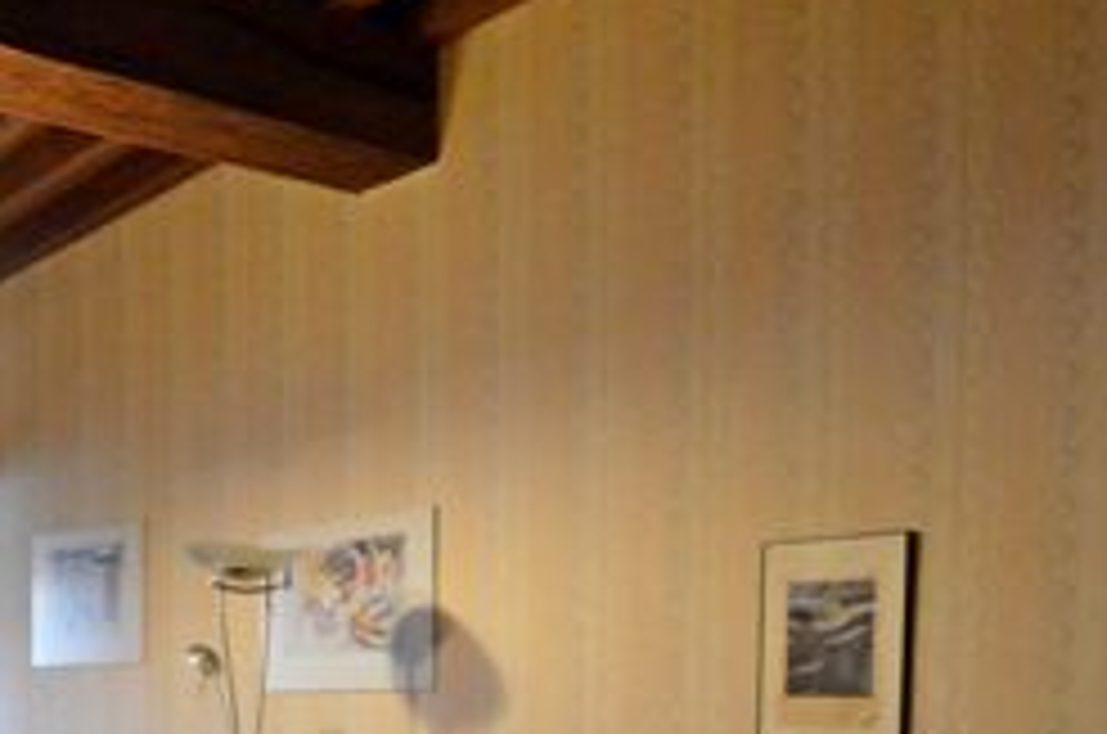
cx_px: 70
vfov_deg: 28.2
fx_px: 1320
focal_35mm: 43
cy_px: 811
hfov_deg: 41.2
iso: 2500
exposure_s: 1/60
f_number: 3.5
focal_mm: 10
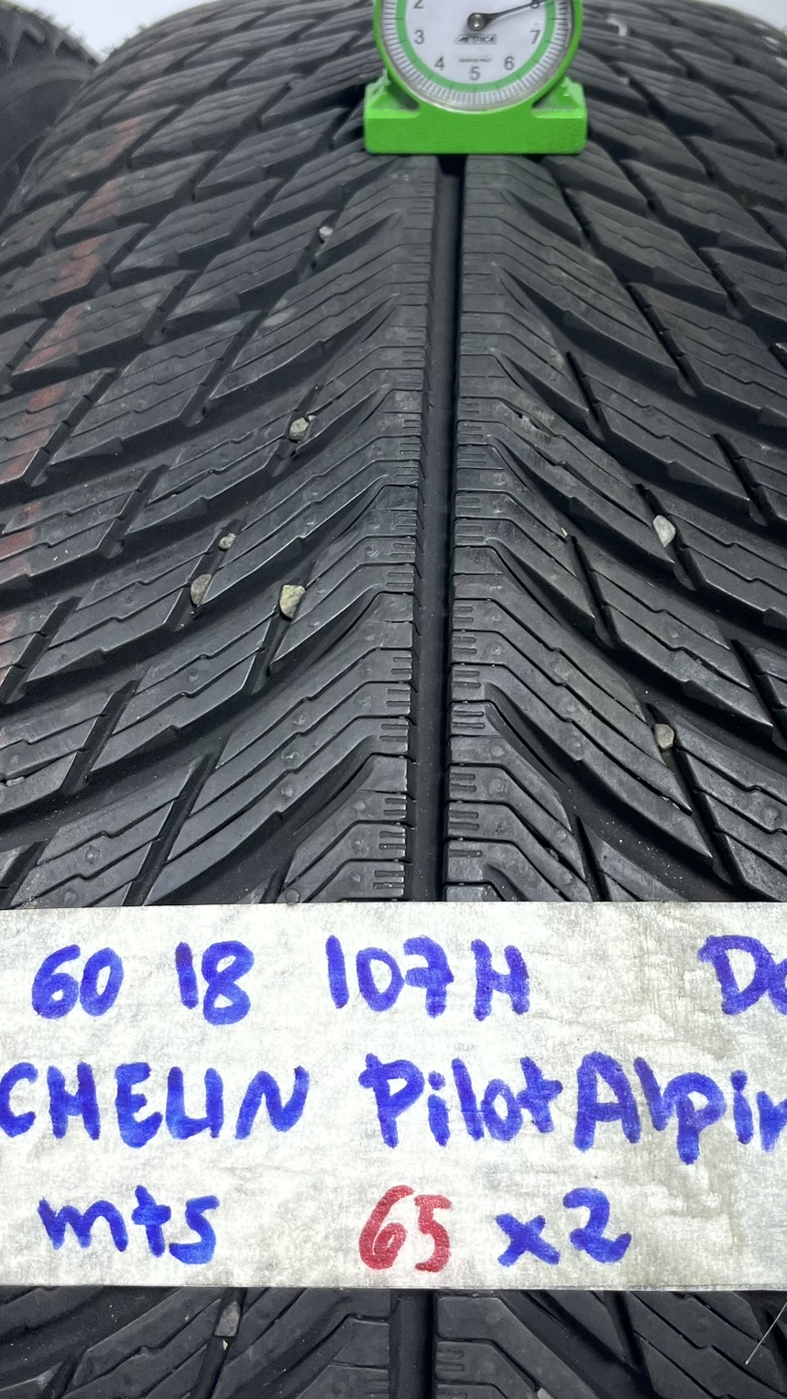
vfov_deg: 51.8
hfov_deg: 31.2
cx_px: 419
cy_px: 462
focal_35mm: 38
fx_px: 1410
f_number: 1.6
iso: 50
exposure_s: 1/387
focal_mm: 4.2
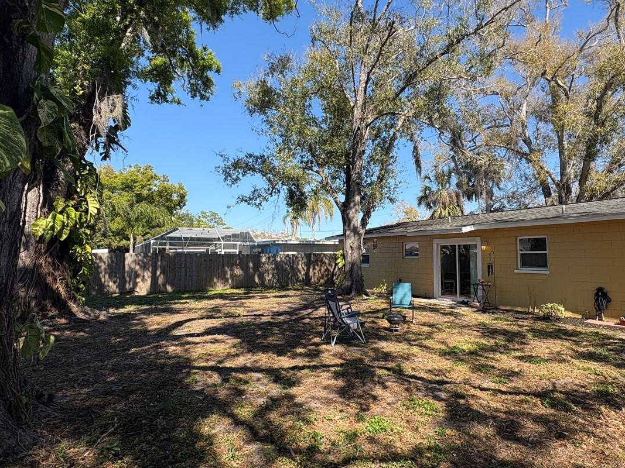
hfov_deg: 78.6
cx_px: 354
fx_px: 379
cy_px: 226
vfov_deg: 63.4
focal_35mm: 21
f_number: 2.2
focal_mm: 2.22
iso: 40
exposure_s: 1/1020
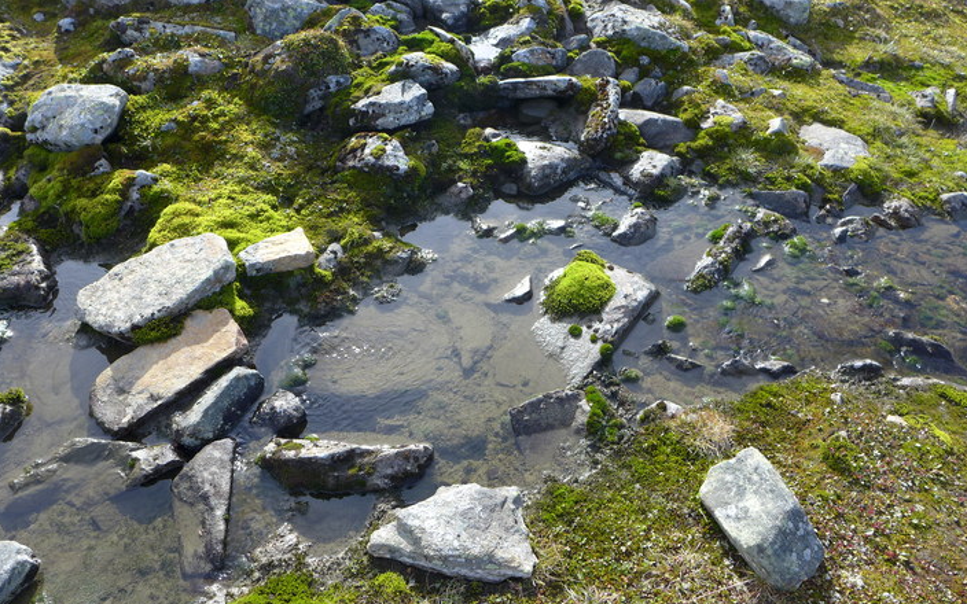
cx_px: 486
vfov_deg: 49.3
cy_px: 294
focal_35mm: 25
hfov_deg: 72.5
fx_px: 659
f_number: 2.8
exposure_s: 1/400
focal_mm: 4.7
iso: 80
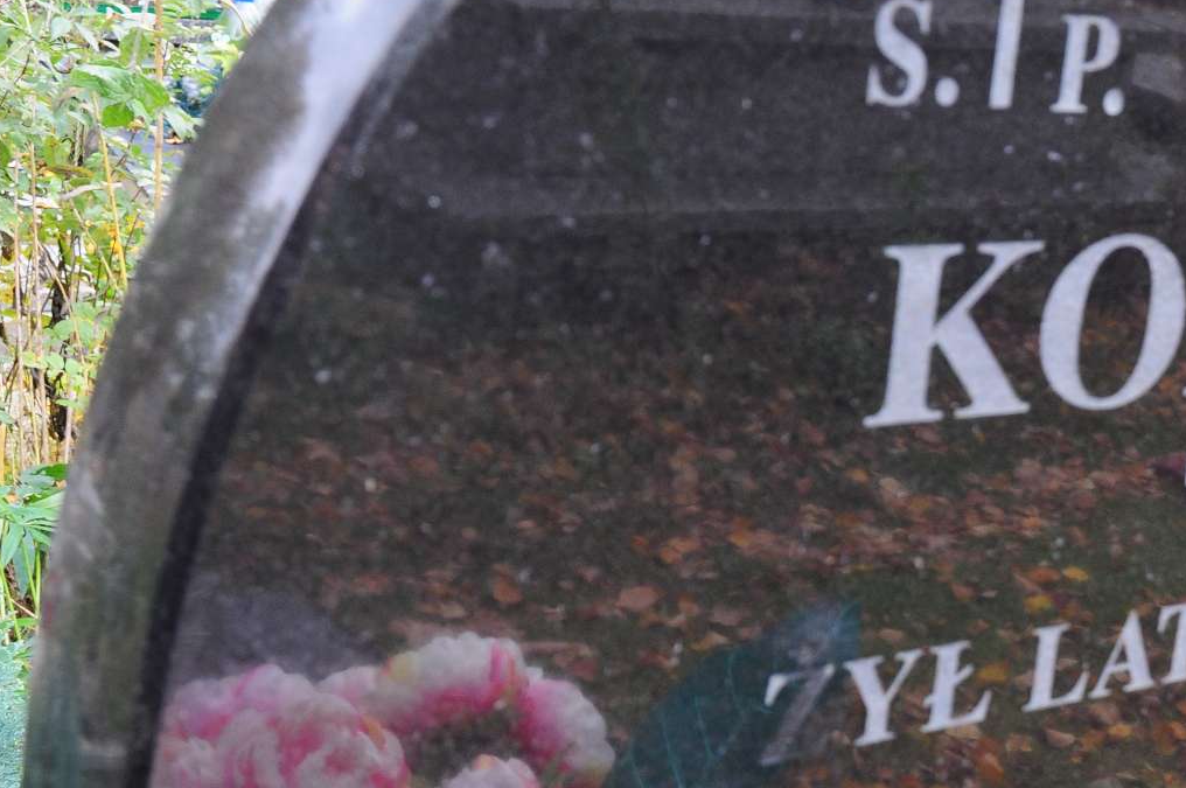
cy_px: 797
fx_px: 2501
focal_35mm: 76
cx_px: 1153
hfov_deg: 25.5
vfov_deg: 17.5
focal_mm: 24
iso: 400
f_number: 7.1
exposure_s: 1/80
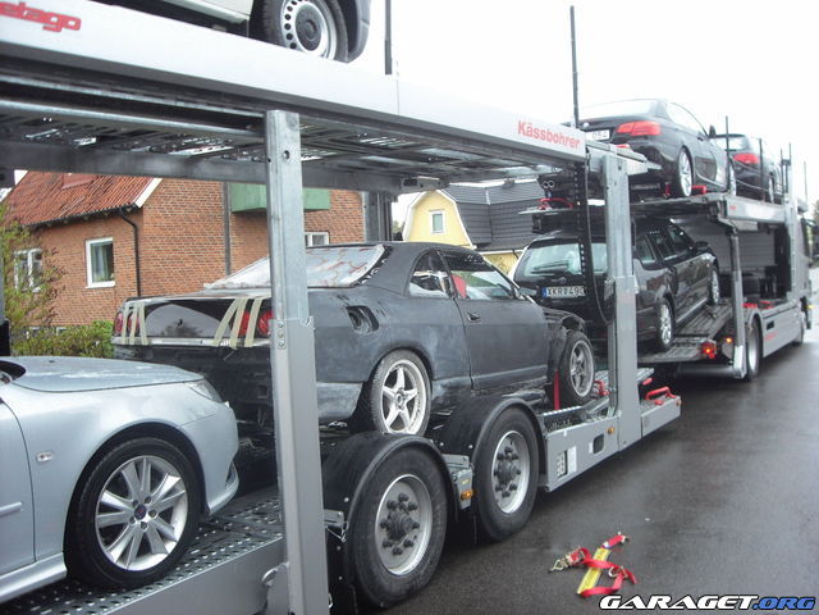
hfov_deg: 50.1
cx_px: 410
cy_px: 308
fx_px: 875
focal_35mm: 37
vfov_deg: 38.7
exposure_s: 1/80
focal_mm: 6.2
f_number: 2.7
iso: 100
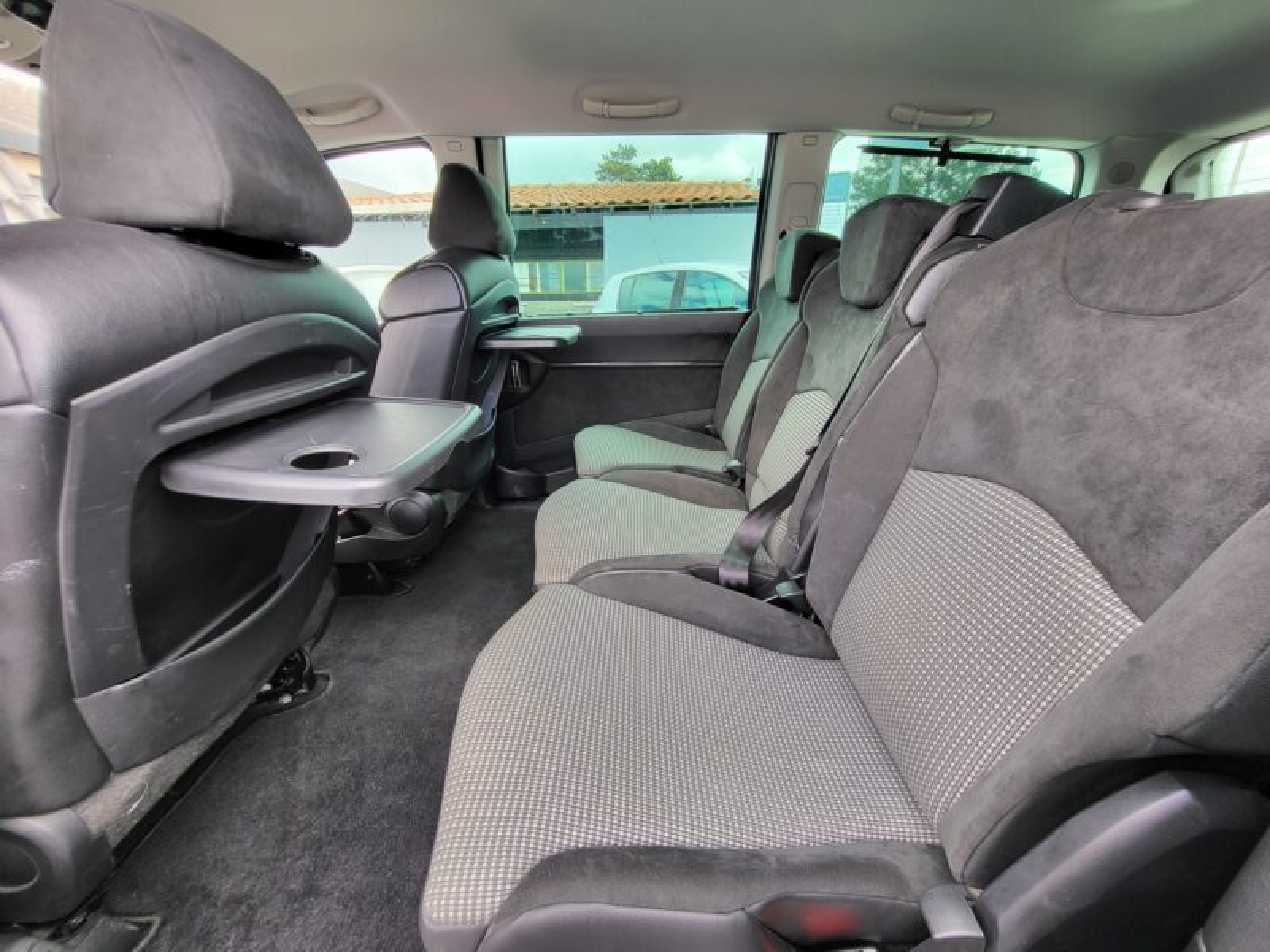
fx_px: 477
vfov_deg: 89.9
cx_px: 635
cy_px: 476
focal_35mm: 13
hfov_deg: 106.2
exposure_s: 1/50
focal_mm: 1.74
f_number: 2.2
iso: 40
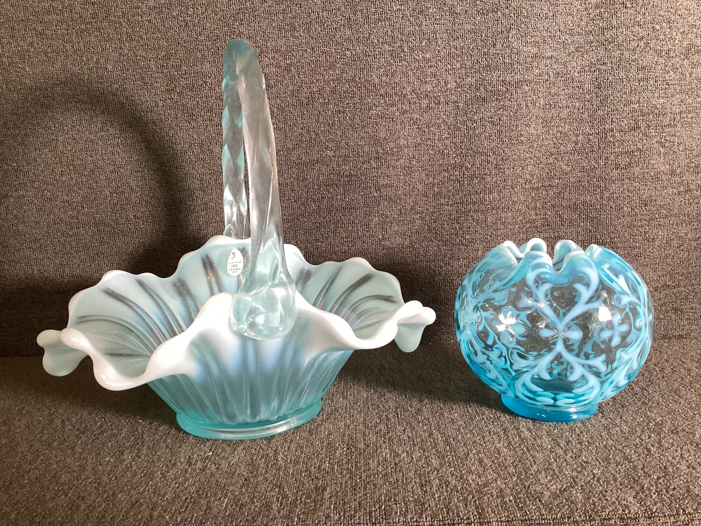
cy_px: 263
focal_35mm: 31
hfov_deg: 58.3
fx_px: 628
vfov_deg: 45.4
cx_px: 350
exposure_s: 1/60
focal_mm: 3.3
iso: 200
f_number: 2.4
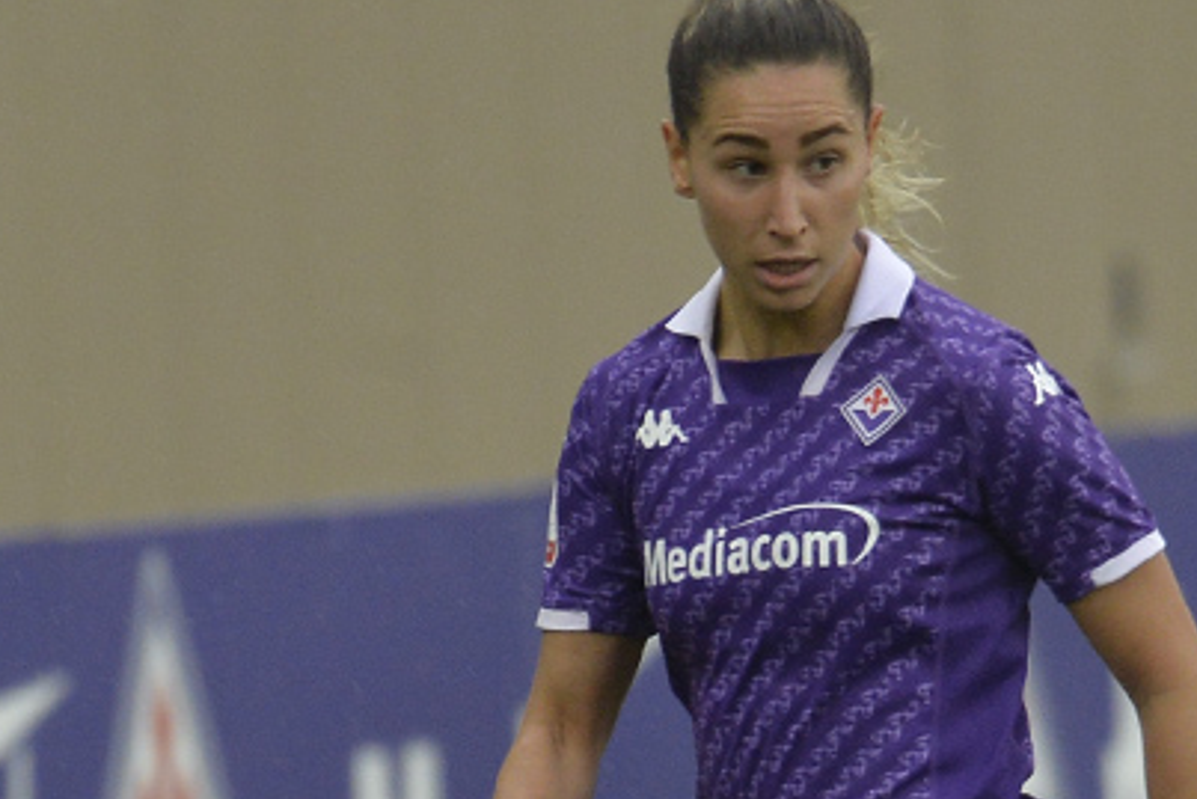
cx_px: 858
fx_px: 37617
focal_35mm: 1131
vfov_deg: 1.2
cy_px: 1019
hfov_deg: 1.8
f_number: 5.6
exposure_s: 1/800
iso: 2000
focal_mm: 380
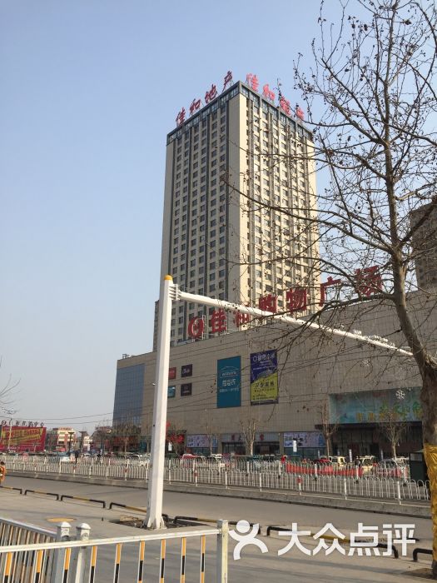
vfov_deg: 61.7
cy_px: 292
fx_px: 488
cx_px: 218
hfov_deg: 48.2
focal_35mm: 29
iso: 32
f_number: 2.2
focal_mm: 4.15
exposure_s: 1/1582
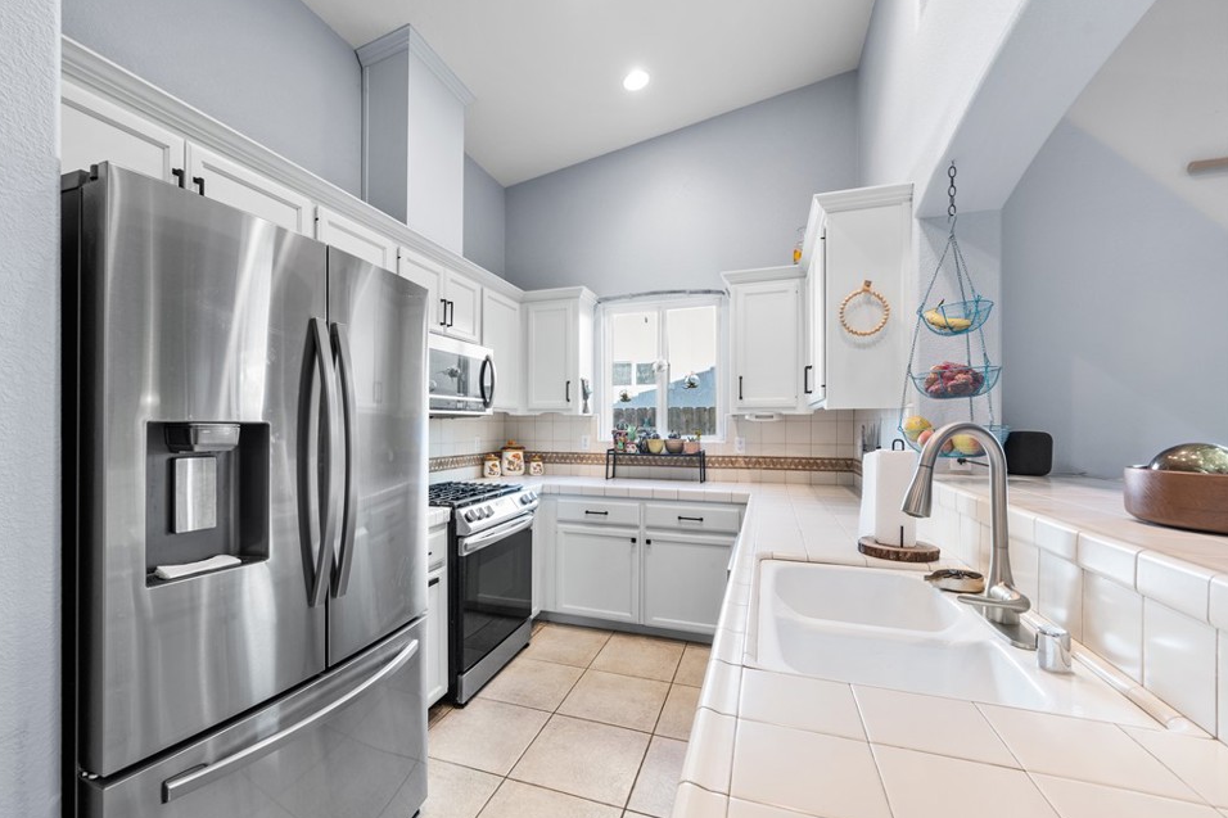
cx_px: 578
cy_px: 421
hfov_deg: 100.3
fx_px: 512
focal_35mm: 15
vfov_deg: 77.3
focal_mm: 14
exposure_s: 1/2
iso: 100
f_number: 8
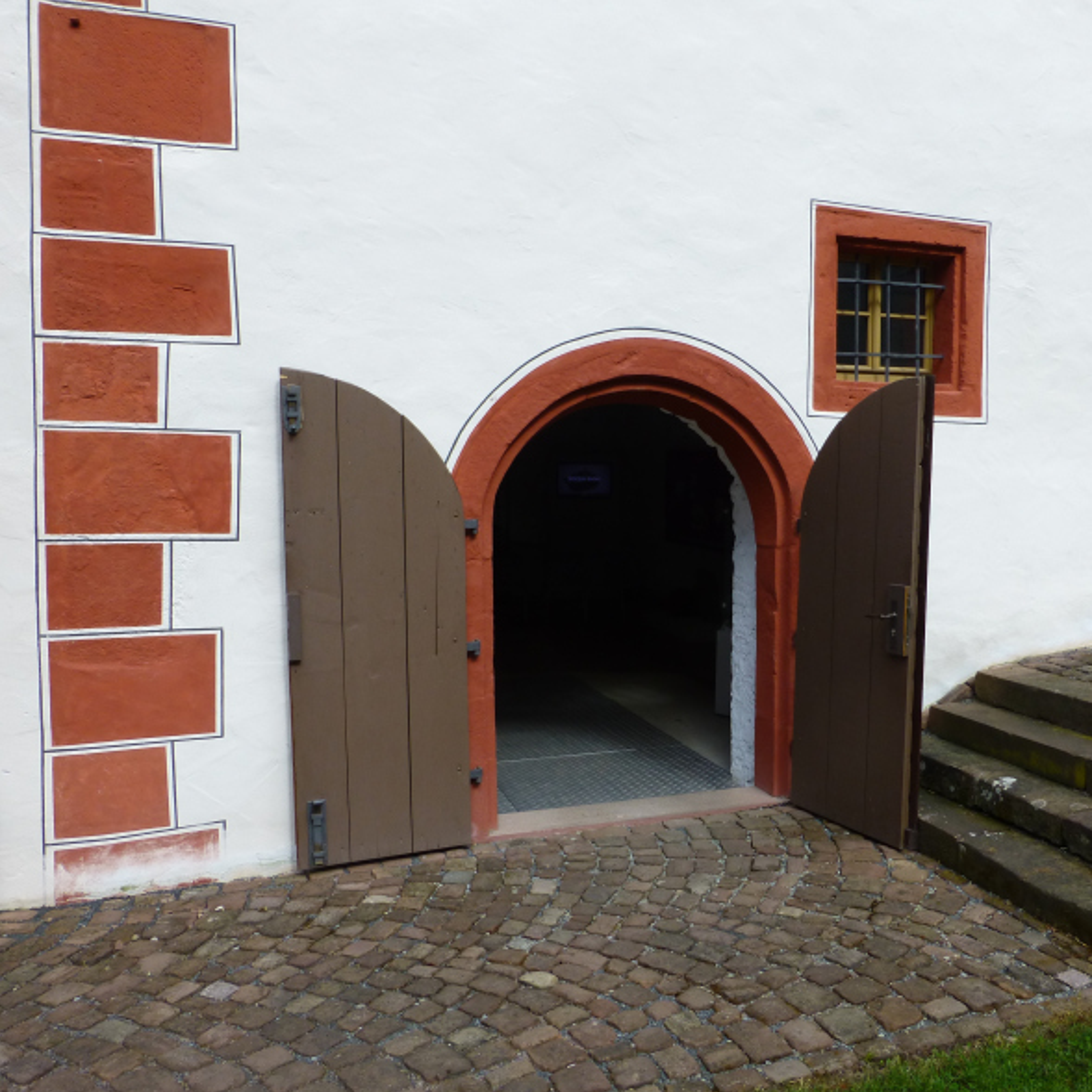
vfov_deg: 54.0
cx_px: 653
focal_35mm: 30
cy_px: 541
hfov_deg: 53.7
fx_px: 1071
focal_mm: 4.3
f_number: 4
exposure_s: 1/250
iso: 100
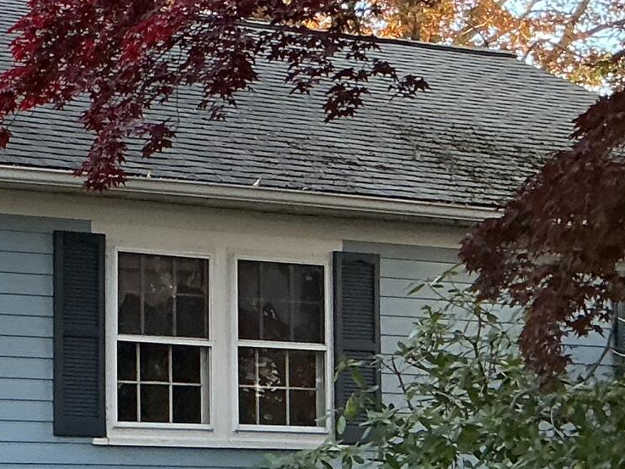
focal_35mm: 114
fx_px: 2059
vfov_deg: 13.0
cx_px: -196
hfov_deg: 16.3
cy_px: 219
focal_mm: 3
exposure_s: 1/93
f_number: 1.8
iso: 64
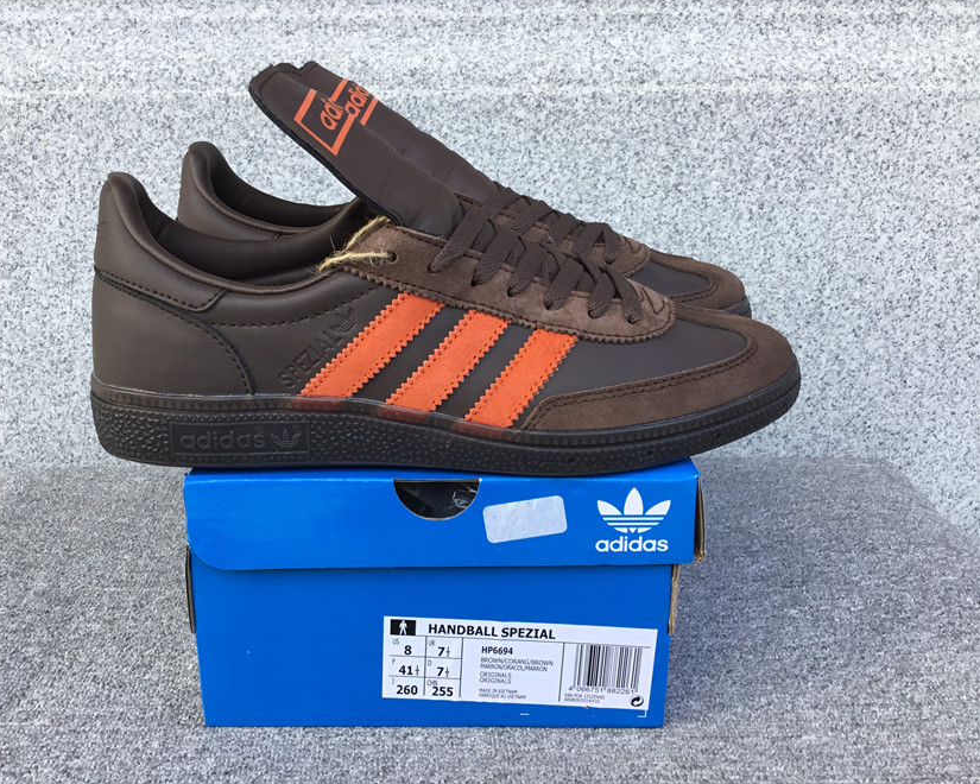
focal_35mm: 33
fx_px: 957
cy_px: 388
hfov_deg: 54.1
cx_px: 447
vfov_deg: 44.5
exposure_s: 1/100
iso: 40
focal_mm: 3.3
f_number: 2.4
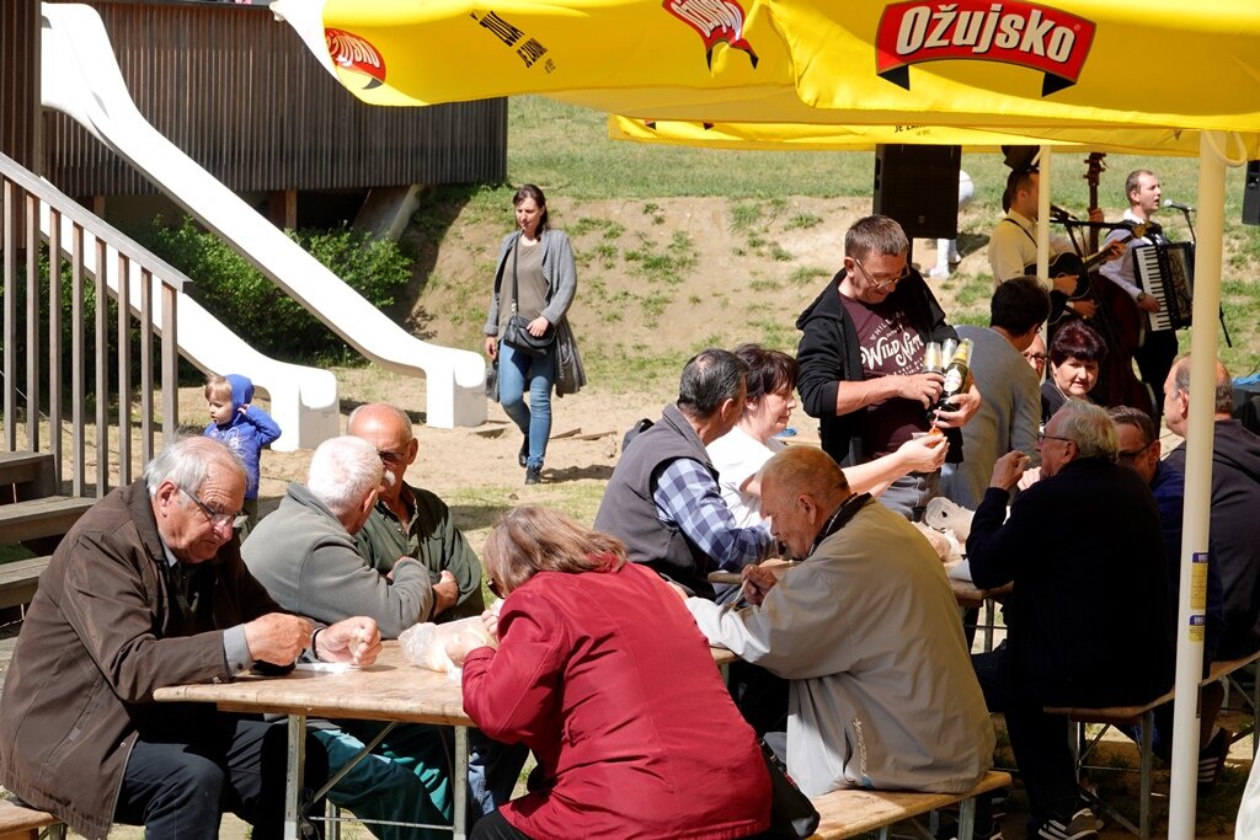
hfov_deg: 17.2
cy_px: 420
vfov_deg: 11.5
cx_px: 630
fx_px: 4165
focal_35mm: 119
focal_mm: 43.48
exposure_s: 1/500
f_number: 4
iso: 100
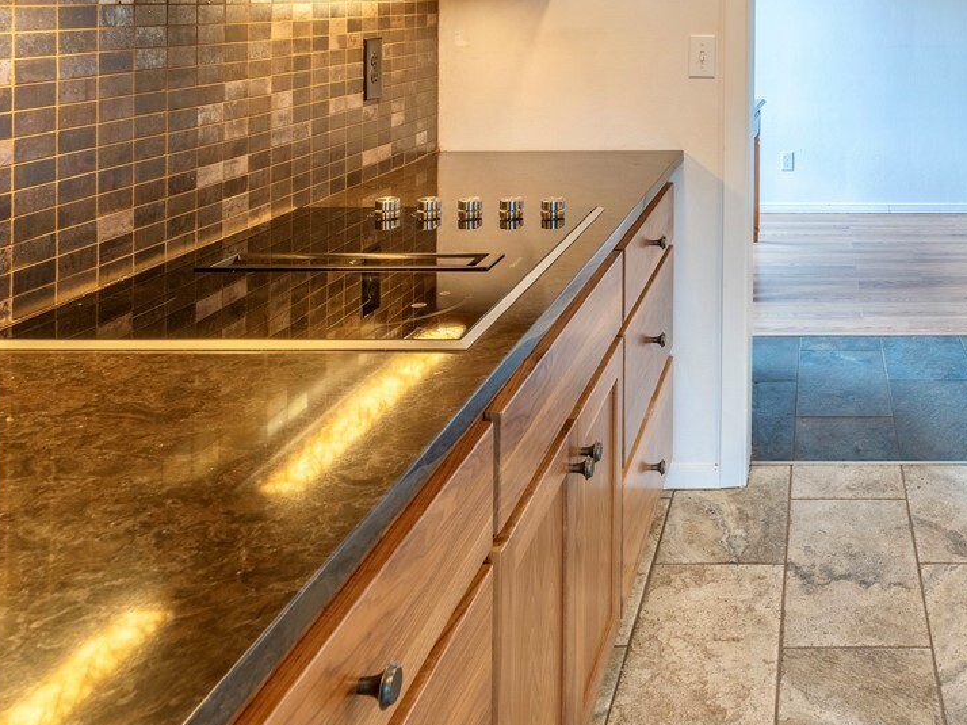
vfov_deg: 43.0
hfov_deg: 50.3
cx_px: 876
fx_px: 894
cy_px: 200
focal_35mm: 32
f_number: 8
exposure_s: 1/30
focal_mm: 14
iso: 320
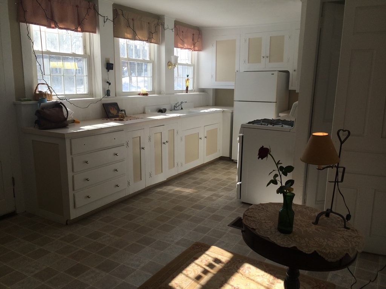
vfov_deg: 48.2
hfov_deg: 61.7
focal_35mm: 29
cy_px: 144
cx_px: 193
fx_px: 323
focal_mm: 4.15
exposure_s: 1/471
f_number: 2.2
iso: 32
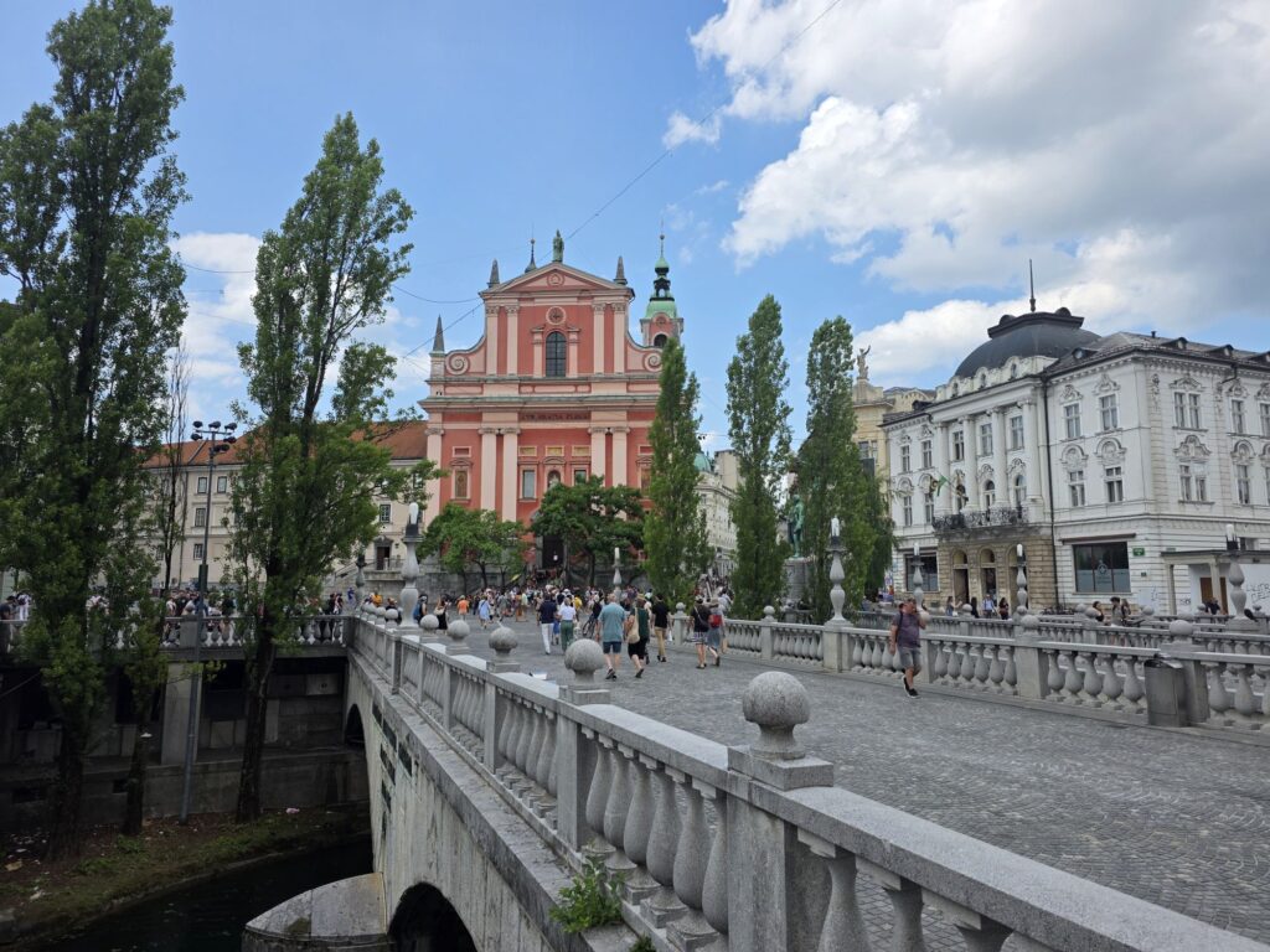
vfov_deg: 58.9
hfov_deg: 73.9
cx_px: 635
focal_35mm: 23
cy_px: 476
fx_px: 844
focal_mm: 6.3
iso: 80
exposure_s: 1/4889
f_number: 1.7
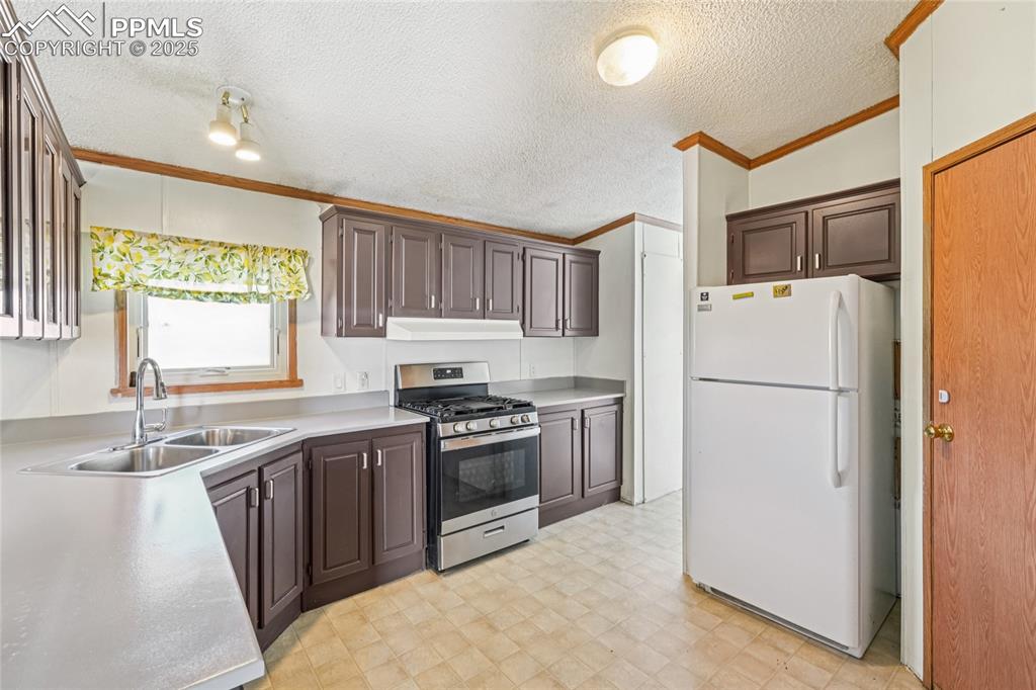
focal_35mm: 15
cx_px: 518
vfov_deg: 77.3
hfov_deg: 100.4
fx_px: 432
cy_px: 345
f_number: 8
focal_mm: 10
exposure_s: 1/2
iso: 800
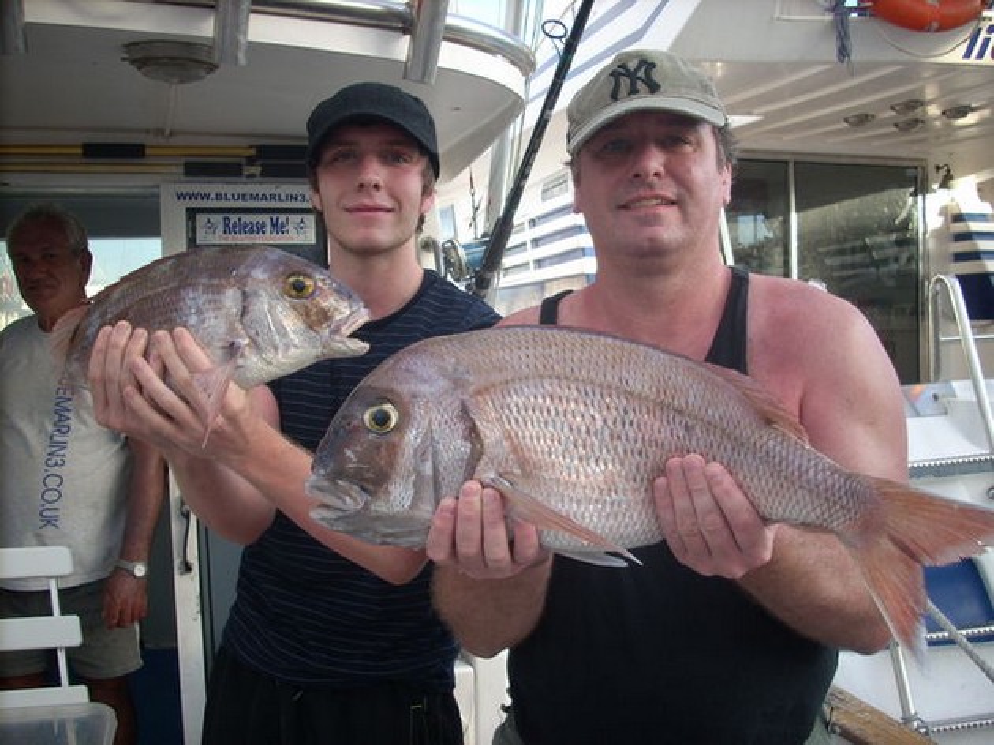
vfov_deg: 38.6
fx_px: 1062
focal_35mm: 37
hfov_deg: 50.2
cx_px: 497
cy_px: 372
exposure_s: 1/105
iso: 64
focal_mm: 6.2
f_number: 2.8
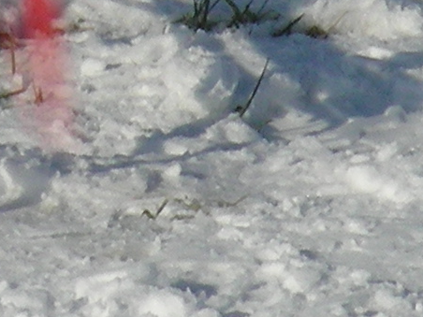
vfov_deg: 1.4
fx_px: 13087
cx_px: -314
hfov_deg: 1.8
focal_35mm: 1071
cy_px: -339
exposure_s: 1/595
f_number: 6.8
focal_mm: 28.7
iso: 50
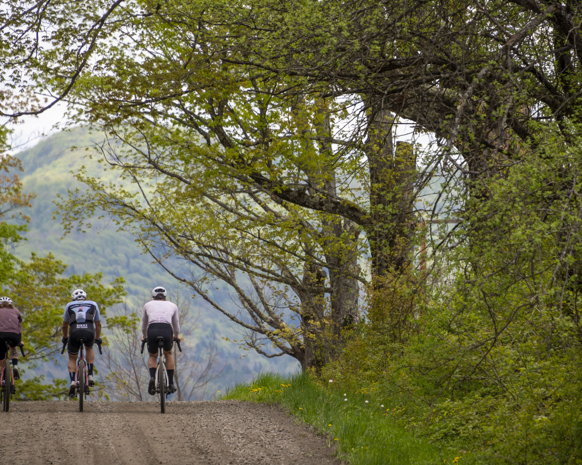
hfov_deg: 4.5
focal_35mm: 426
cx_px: 351
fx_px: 7338
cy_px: 259
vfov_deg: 3.6
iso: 800
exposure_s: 1/1600
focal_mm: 300
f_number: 7.1
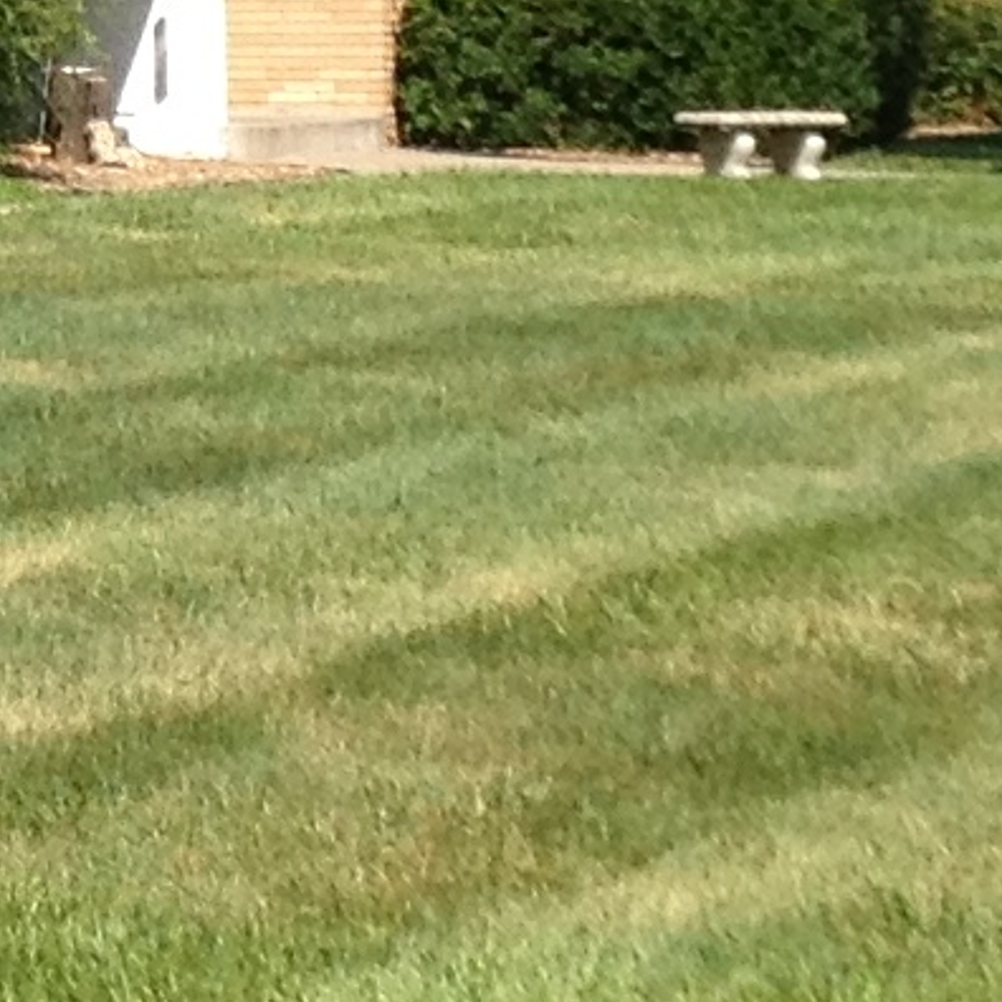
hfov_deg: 6.6
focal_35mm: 255
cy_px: -253
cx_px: -1255
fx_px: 8351
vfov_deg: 6.8
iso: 64
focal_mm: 4.28
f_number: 2.4
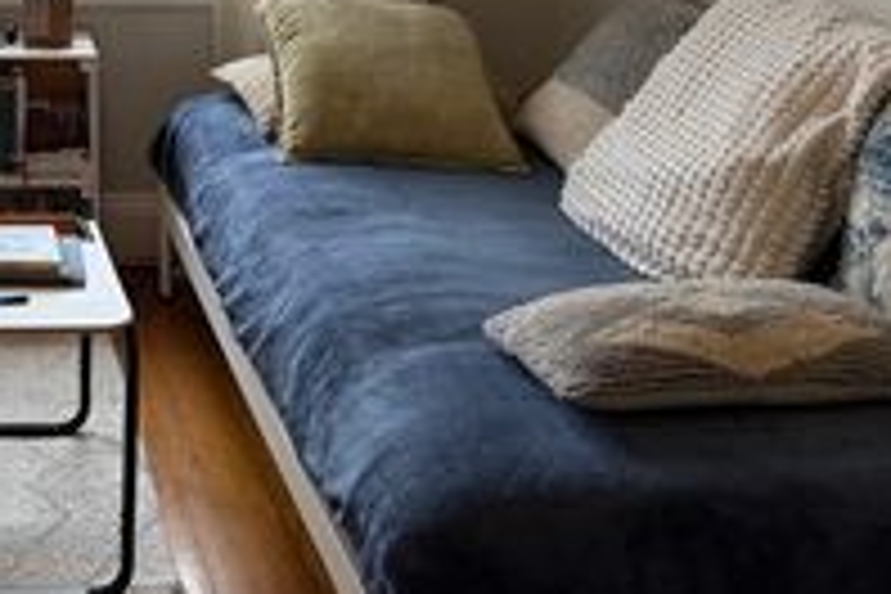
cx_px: -50
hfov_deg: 29.3
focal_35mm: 63
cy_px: -196
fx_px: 1559
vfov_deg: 19.7
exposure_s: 1/204
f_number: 1.78
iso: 200
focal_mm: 6.76
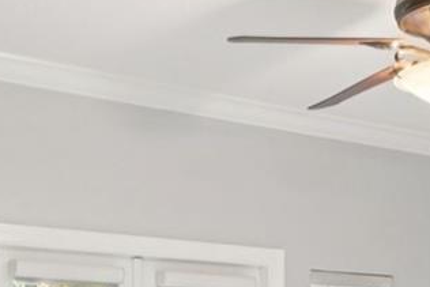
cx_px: 222
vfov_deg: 15.6
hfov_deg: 25.0
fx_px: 968
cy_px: 427
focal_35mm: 81
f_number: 8
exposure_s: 1/8
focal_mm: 16
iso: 400
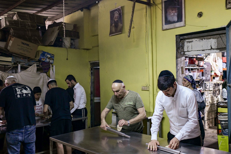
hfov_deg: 54.4
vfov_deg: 37.8
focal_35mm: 35
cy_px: 77
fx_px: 225
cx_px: 116
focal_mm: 35
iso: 5000
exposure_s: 1/250
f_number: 3.5
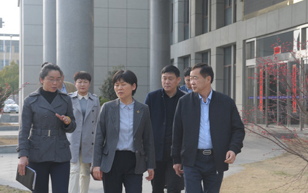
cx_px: 154
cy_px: 93
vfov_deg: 15.5
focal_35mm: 85
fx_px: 710
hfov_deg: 24.5
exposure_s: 1/200
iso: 200
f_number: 7.1
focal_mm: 55
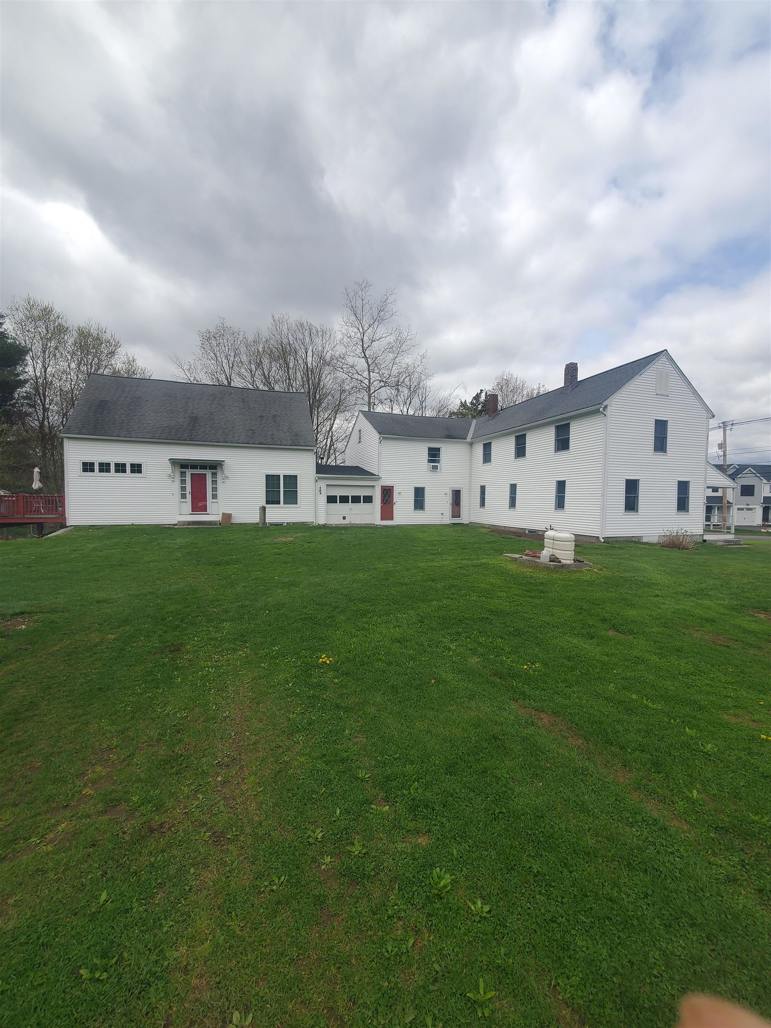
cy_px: 514
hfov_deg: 89.9
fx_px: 386
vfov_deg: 106.2
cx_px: 386
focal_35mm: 13
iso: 50
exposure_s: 1/1038
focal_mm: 1.8
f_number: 2.2
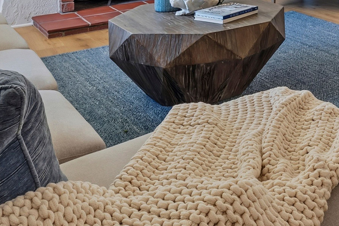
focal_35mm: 54
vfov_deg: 20.4
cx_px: 401
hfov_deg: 31.3
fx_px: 509
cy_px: -138
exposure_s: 1/80
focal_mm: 16
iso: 400
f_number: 11
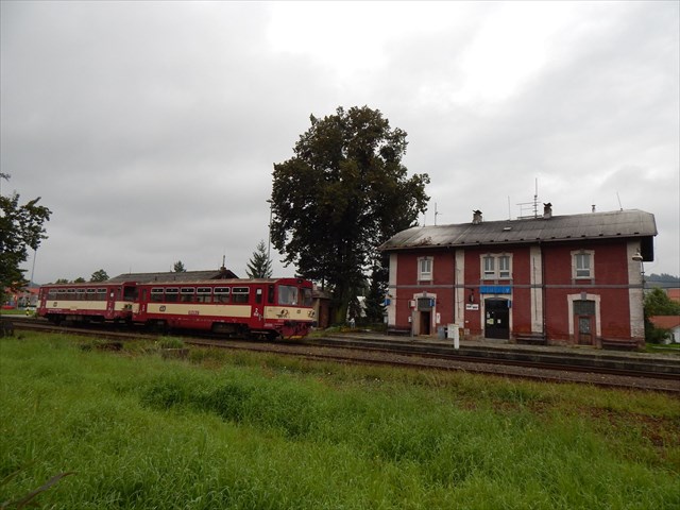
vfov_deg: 58.9
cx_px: 340
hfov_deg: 73.9
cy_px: 255
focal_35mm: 23
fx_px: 452
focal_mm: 4
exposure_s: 1/800
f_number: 3
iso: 125
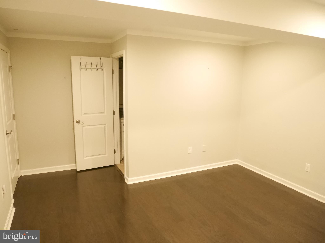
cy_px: 122
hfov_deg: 71.6
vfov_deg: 56.8
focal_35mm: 24
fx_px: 225
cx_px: 162
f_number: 3.5
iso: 3200
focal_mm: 12
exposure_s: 1/40
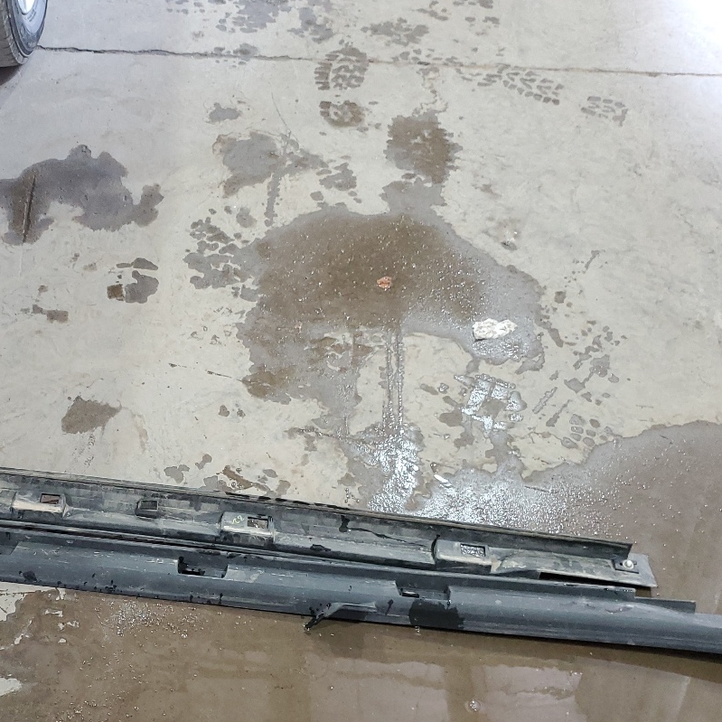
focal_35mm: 46
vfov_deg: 36.2
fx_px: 1085
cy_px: 506
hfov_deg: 35.5
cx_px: 133
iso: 149
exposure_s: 1/60.2
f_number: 1.5
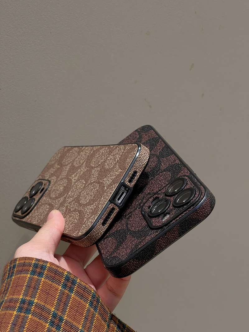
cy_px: 166
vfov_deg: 30.3
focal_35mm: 64
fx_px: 614
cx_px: 124
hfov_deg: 22.9
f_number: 2.2
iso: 250
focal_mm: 7.5
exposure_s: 1/56
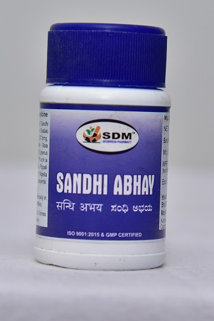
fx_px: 1157
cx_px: 104
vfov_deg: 15.8
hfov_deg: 10.6
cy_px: 159
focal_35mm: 130
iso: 1600
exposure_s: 1/160
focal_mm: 120
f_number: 5.6
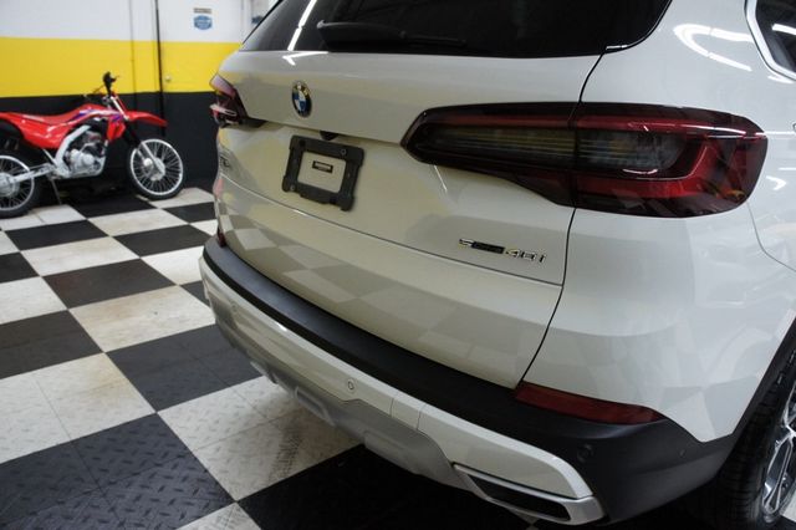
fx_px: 597
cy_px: 265
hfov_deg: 67.4
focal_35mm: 27
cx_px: 398
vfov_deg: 47.9
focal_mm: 18
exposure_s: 1/160
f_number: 3.5
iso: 1600
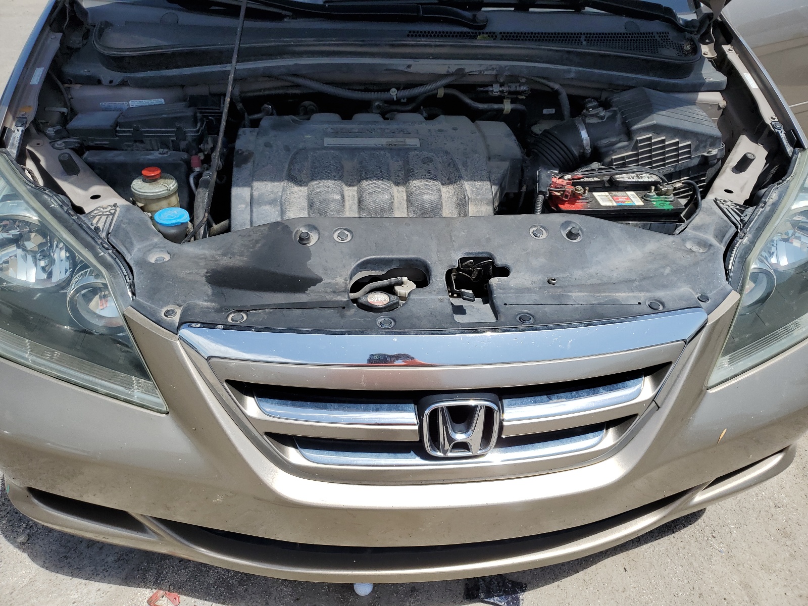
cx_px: 404
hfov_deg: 67.3
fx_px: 607
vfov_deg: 53.1
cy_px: 303
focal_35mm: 26
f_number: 1.5
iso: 50
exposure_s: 1/3333
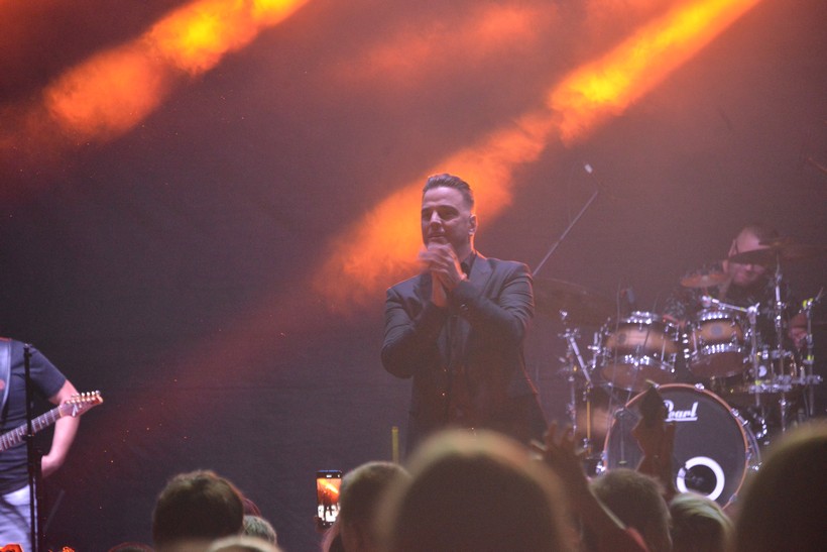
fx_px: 5284
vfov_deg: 6.0
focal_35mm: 230
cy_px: 276
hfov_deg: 8.9
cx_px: 414
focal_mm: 230
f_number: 5.6
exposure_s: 1/100
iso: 6400
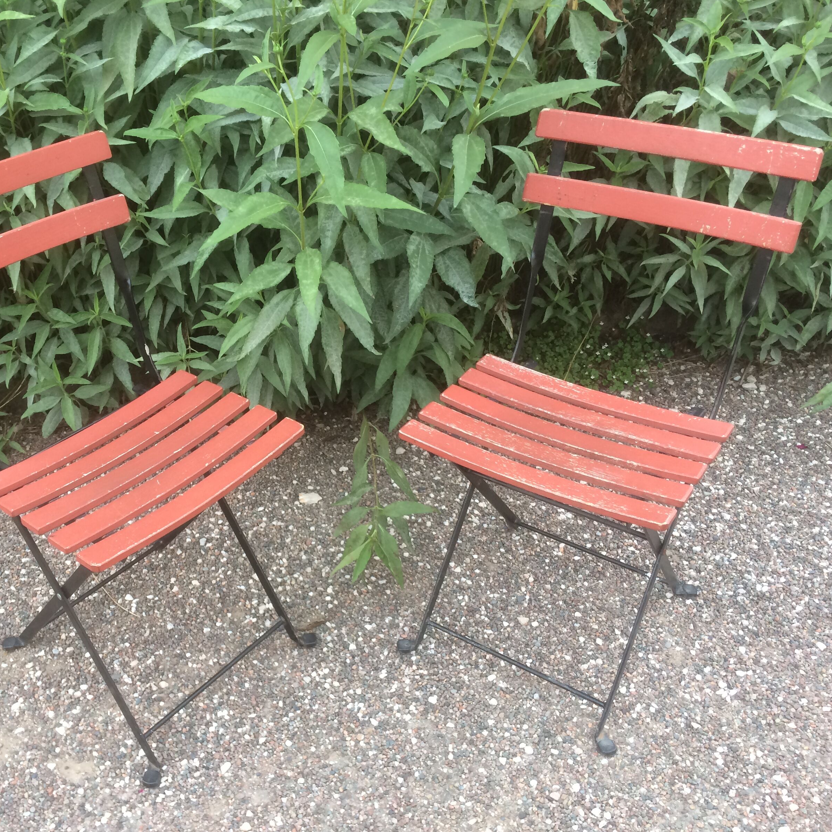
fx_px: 952
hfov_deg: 46.7
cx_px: 303
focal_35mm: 35
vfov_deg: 47.2
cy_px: 418
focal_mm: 4.15
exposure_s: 1/33
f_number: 2.2
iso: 32
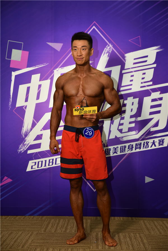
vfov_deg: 36.2
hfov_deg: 24.7
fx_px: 384
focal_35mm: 55
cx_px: 84
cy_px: 126
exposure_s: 1/160
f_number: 4
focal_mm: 55
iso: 800
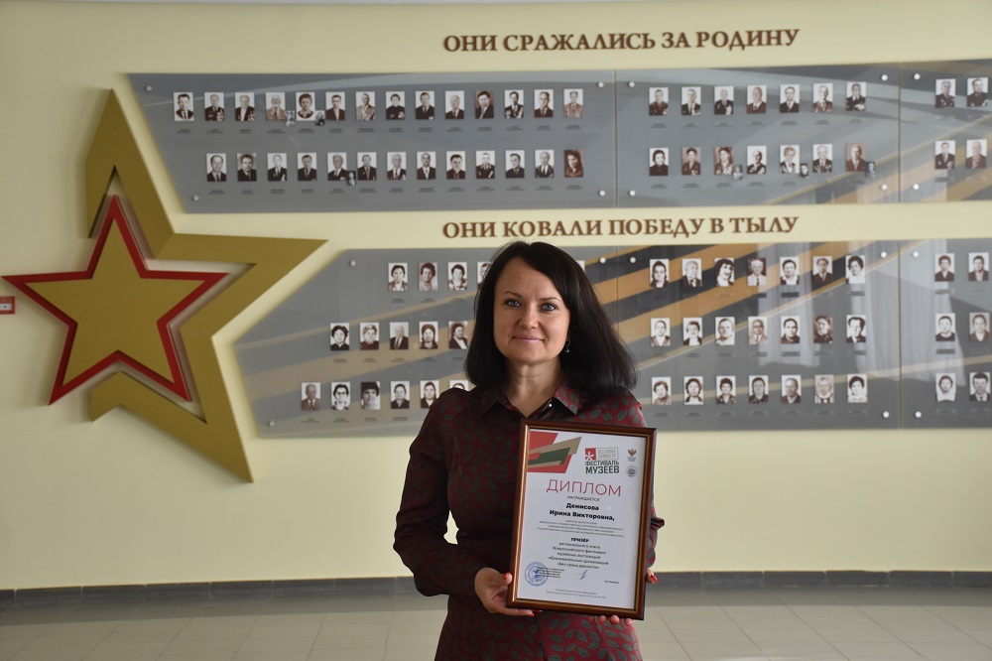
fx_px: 1735
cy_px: 330
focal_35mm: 63
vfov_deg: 21.6
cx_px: 496
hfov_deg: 31.9
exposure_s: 1/100
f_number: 5
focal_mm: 42
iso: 400
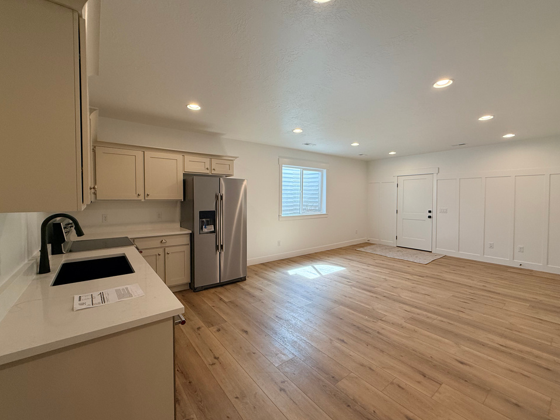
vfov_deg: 81.7
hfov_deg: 98.2
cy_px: 205
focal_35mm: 15
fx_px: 243
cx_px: 279
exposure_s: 1/120
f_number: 2.2
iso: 125
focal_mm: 2.22
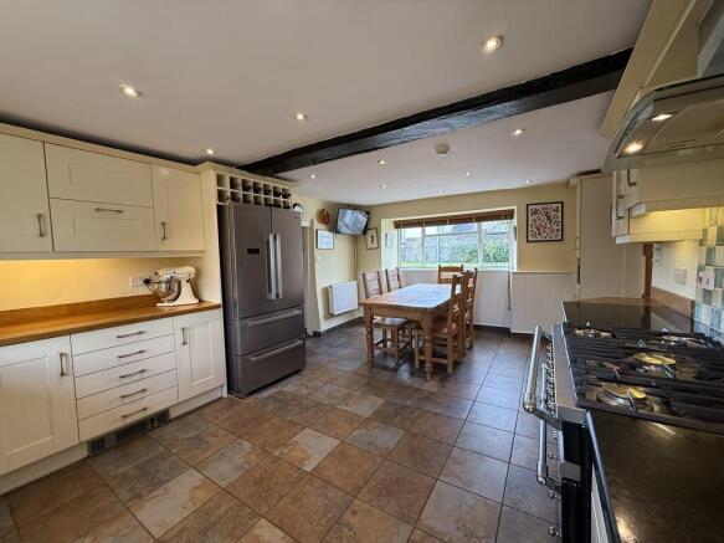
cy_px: 272
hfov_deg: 102.1
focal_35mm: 14
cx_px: 362
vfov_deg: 85.7
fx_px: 293
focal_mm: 2.22
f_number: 2.2
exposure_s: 1/100
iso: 125
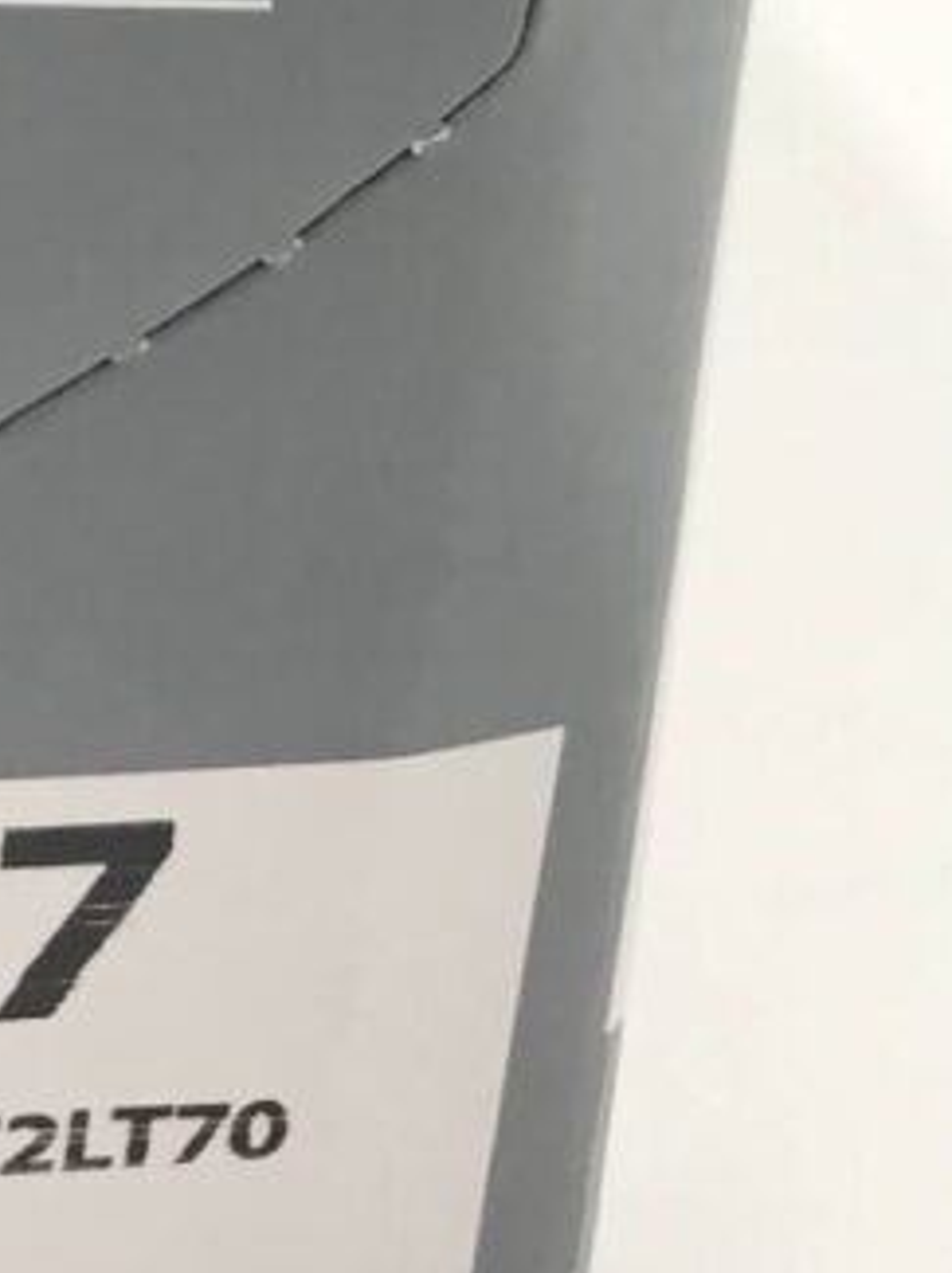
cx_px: -987
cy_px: -593
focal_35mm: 115
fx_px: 4225
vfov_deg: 15.8
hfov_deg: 11.5
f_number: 1.8
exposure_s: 1/120
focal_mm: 3.99
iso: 32
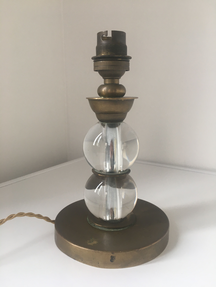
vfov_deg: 61.7
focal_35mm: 29
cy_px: 144
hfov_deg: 48.2
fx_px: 241
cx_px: 108
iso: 32
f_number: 2.2
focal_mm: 4.15
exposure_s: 1/33
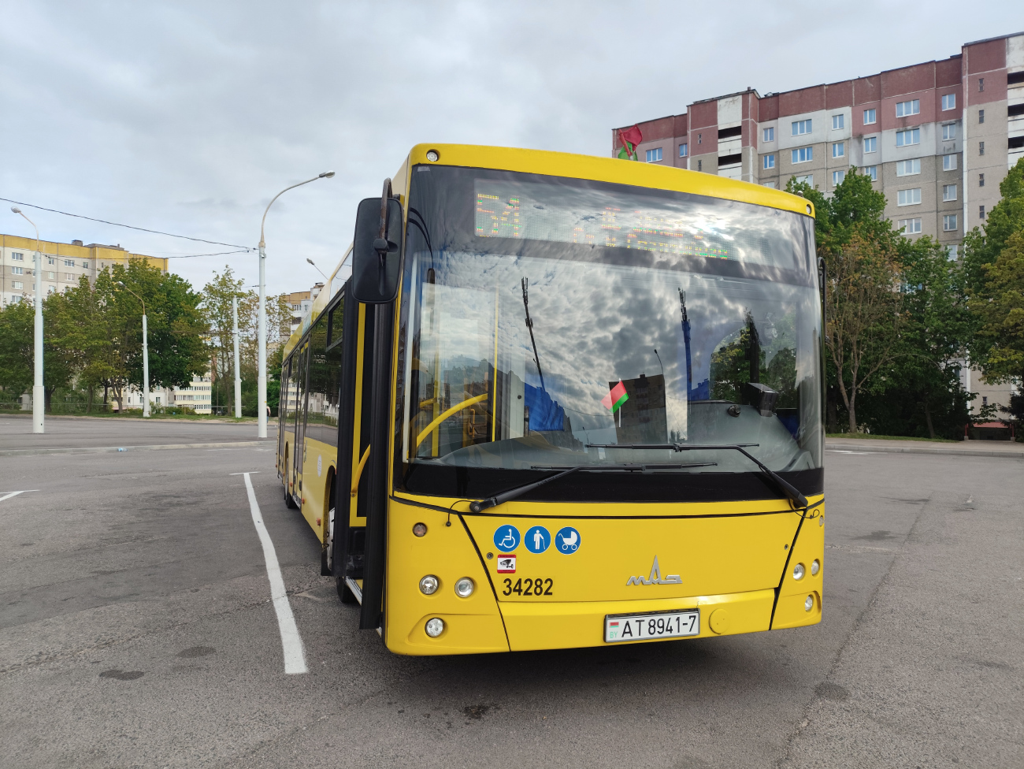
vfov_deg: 54.9
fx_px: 740
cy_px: 384
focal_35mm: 25
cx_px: 512
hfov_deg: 69.4
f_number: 1.79
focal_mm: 4.71
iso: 50
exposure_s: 1/552
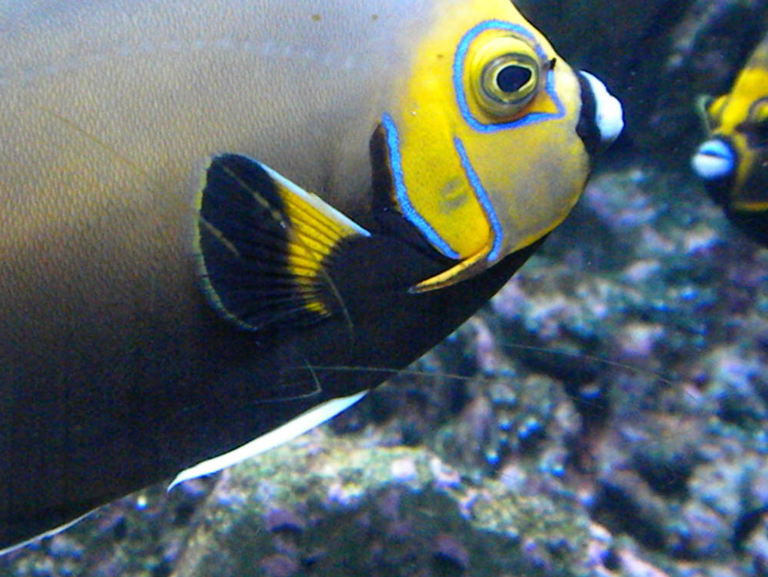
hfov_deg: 32.5
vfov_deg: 24.8
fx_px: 1309
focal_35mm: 59
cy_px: 259
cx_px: 289
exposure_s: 1/279
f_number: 3.5
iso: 1747
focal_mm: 6.6
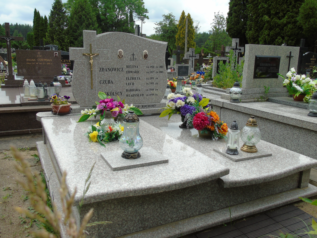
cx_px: 158
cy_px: 119
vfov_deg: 48.2
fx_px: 266
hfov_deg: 61.7
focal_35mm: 29
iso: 80
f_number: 3.6
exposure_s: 1/500
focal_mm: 5.2
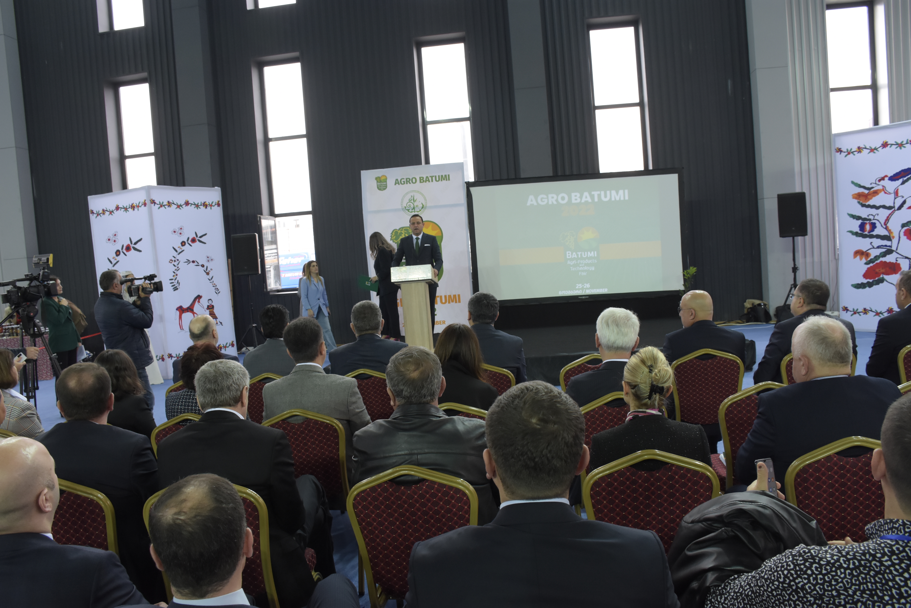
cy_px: 304
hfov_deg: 67.4
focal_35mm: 27
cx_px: 456
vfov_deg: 48.0
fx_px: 683
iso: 1000
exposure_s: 1/125
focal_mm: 18
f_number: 6.3
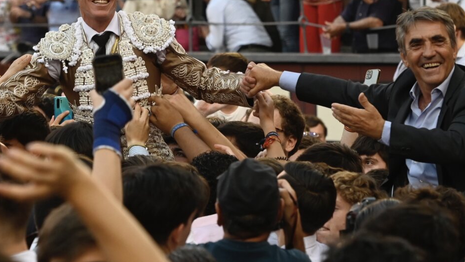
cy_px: 58
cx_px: 225
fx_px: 1973
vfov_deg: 7.6
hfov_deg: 13.4
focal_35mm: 160
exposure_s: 1/640
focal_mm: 112
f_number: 5
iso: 1600
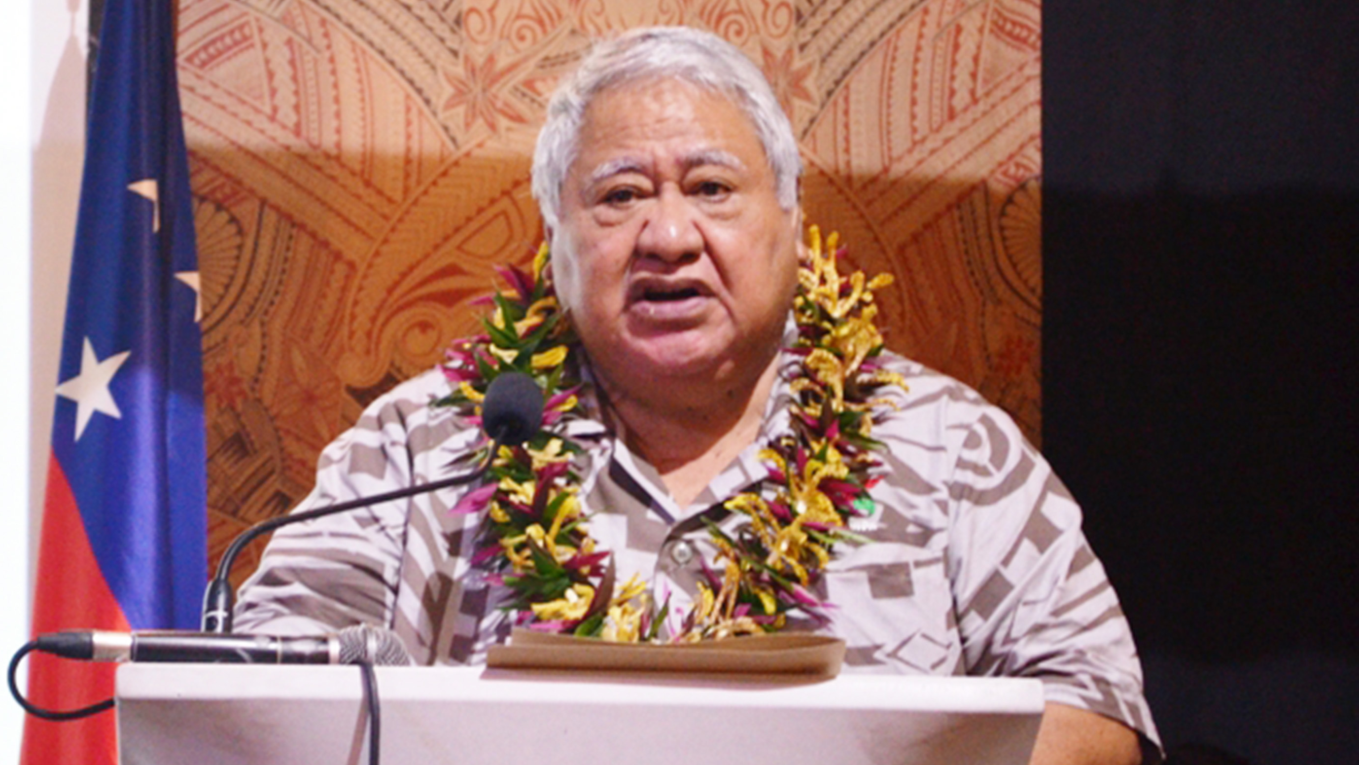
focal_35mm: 87
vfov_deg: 14.0
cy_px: 346
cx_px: 679
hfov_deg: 24.6
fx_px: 3118
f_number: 5.6
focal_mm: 55
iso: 1600
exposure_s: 1/30
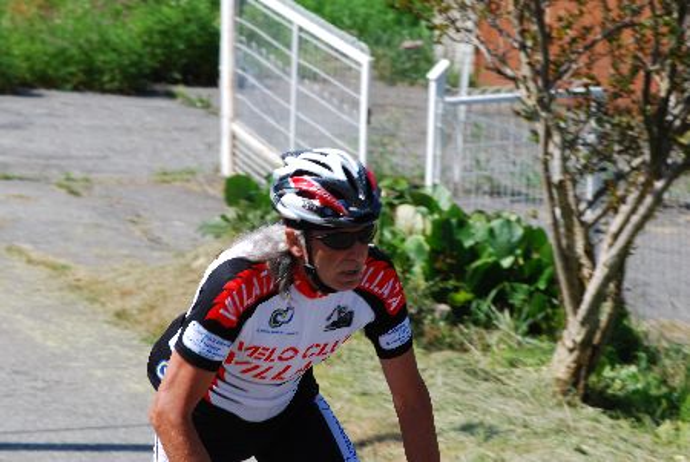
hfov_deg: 10.1
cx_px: 345
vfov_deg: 6.8
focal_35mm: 202
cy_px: 231
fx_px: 3885
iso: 100
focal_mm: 135
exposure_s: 1/125
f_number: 10
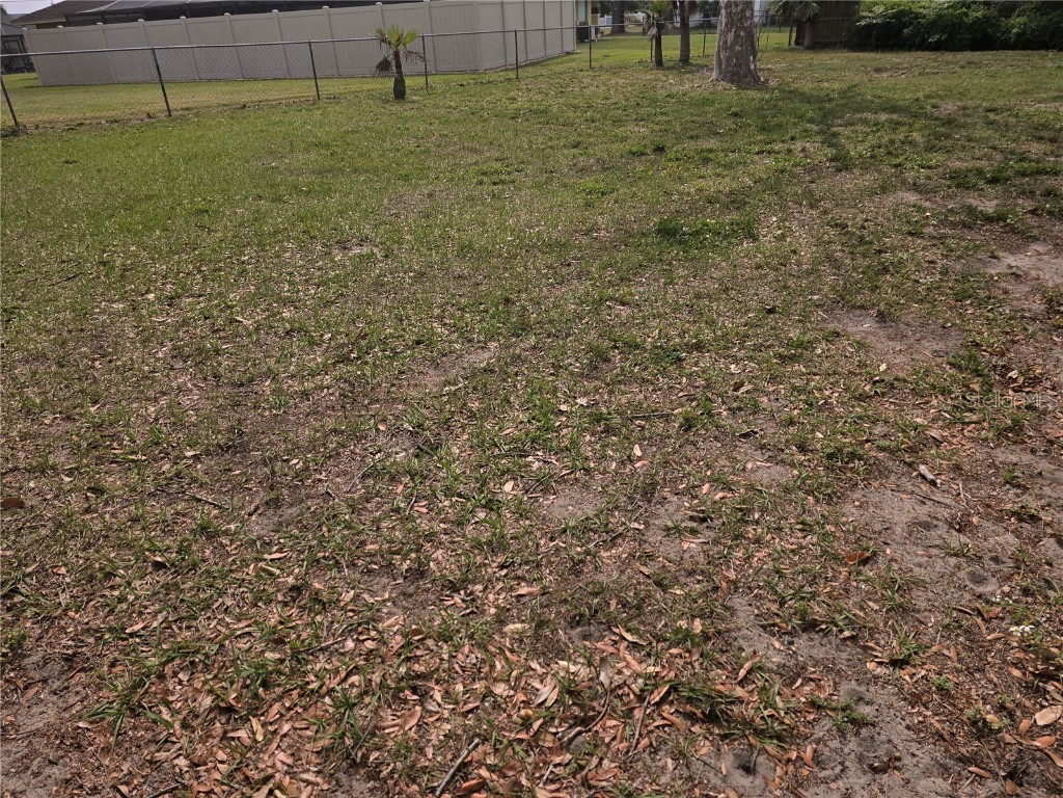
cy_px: 399
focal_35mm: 23
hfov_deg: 73.9
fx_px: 706
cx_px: 532
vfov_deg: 58.9
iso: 12
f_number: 1.7
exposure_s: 1/1576
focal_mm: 6.3
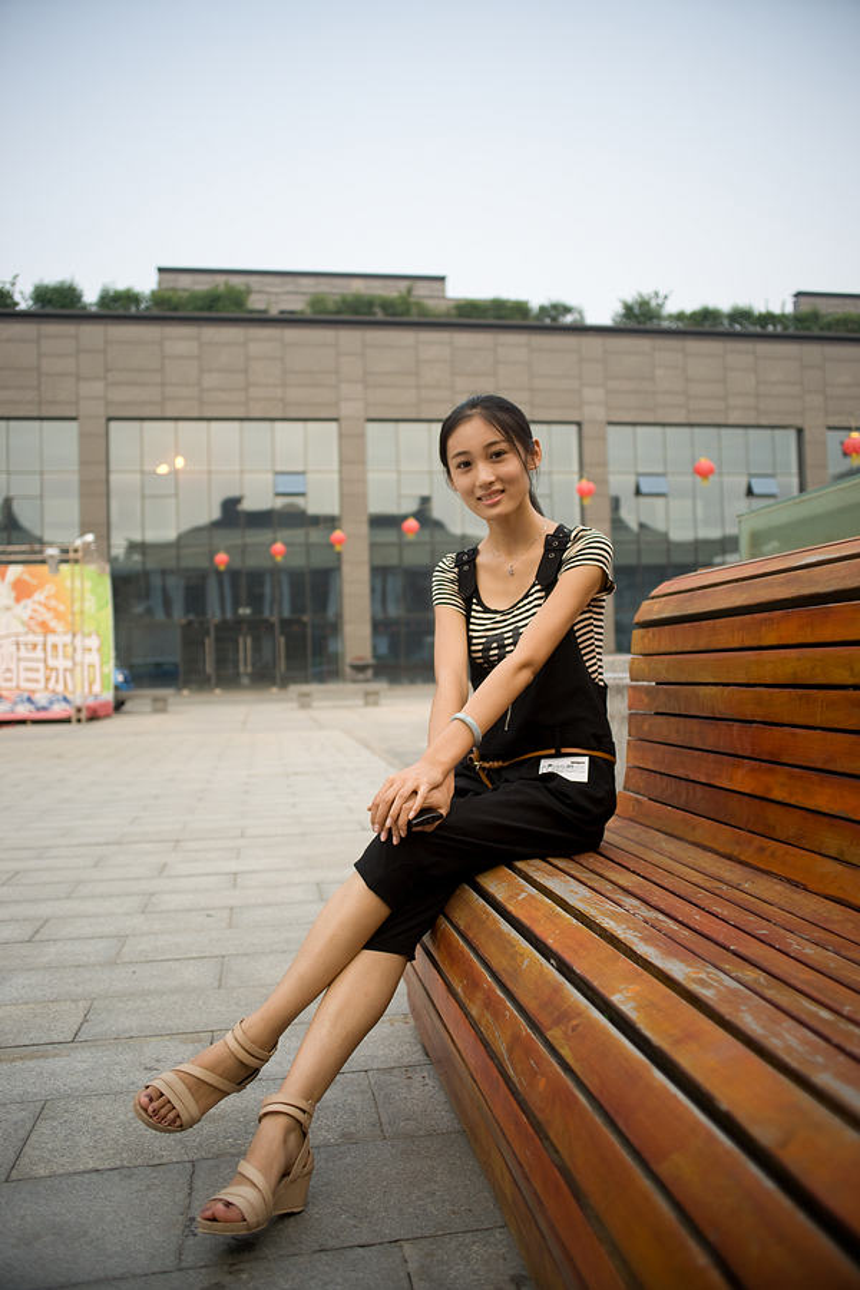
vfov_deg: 39.6
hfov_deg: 27.0
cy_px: 645
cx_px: 430
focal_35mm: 50
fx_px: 1792
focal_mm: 50
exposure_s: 1/320
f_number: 1.7
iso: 100
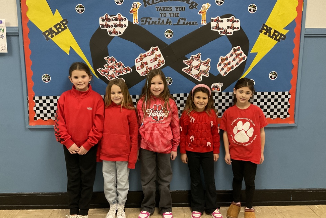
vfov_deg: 42.3
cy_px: 100
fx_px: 281
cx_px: 160
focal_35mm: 31
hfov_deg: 60.3
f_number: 1.8
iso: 160
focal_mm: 3
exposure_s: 1/60
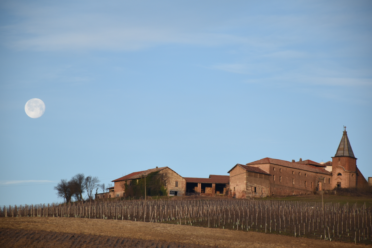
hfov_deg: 9.8
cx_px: 186
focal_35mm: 210
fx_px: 2170
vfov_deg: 6.5
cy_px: 124
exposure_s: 1/250
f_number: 7.1
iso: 200
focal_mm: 140
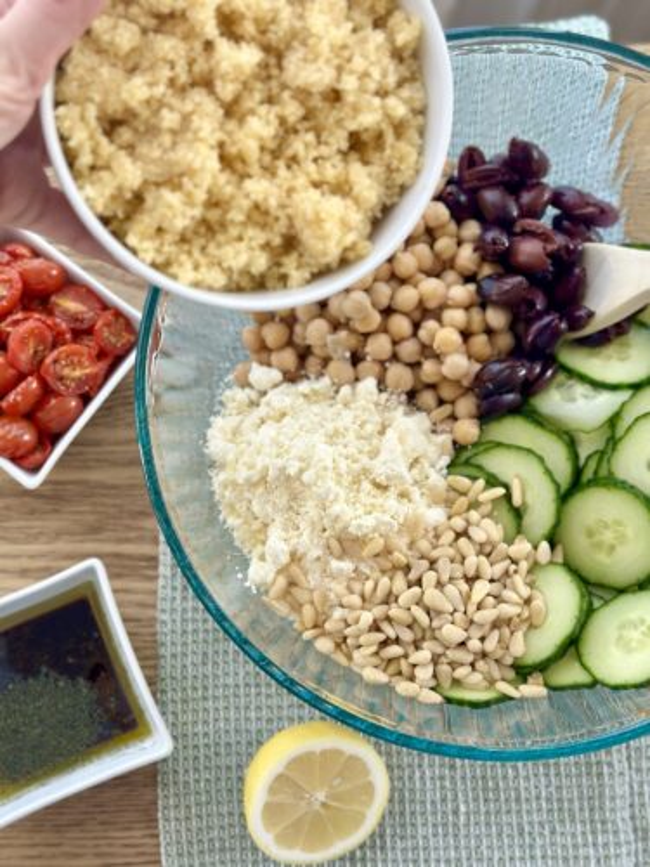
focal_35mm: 48
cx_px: 325
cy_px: 434
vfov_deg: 39.7
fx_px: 1202
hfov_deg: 30.3
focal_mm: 6.86
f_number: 1.78
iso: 125
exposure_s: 1/121
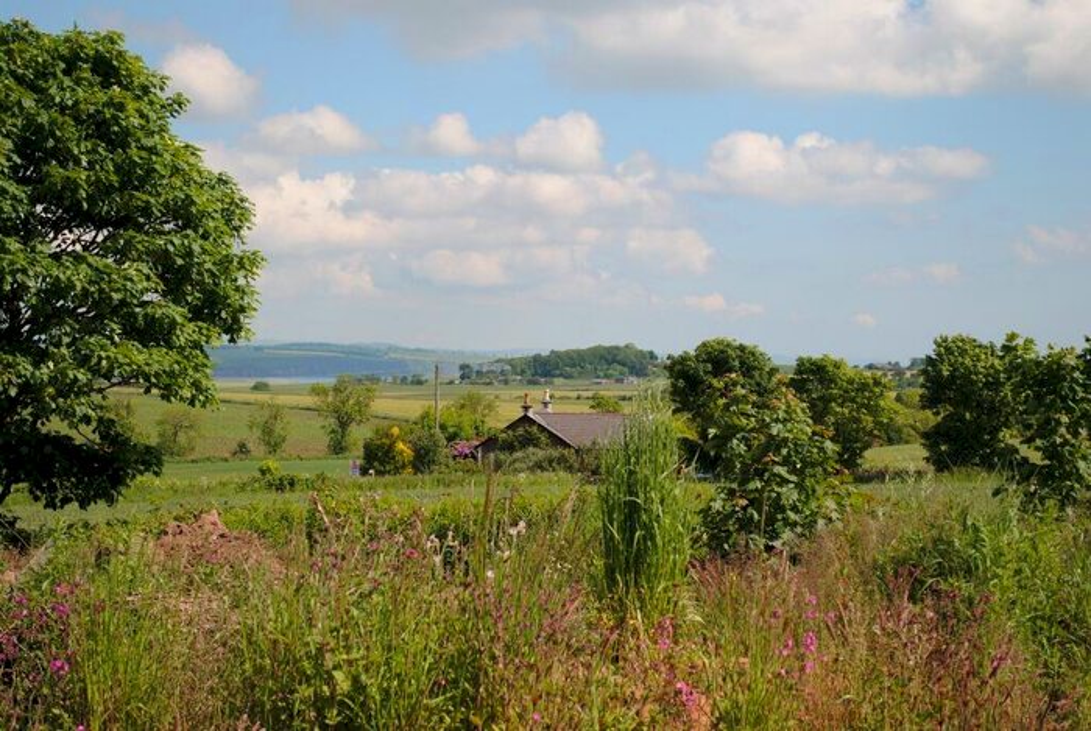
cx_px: 546
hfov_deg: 29.2
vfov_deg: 19.8
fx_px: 2094
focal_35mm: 69
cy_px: 366
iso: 100
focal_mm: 46
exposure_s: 1/400
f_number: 5.3
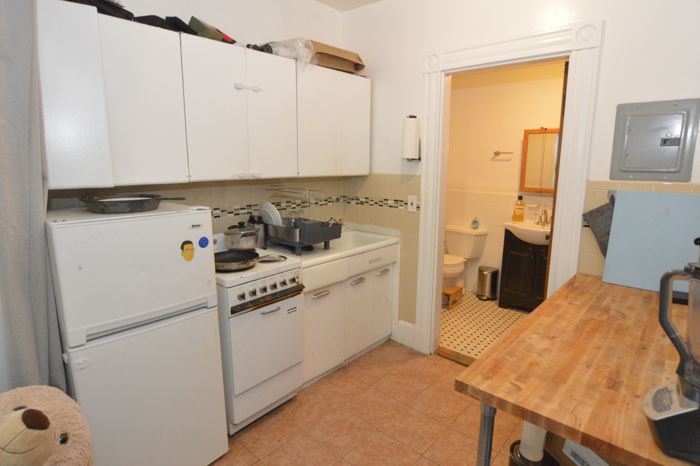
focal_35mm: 18
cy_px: 233
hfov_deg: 90.1
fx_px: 350
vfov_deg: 67.3
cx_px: 350
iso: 3200
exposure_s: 1/60
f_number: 9
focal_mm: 12
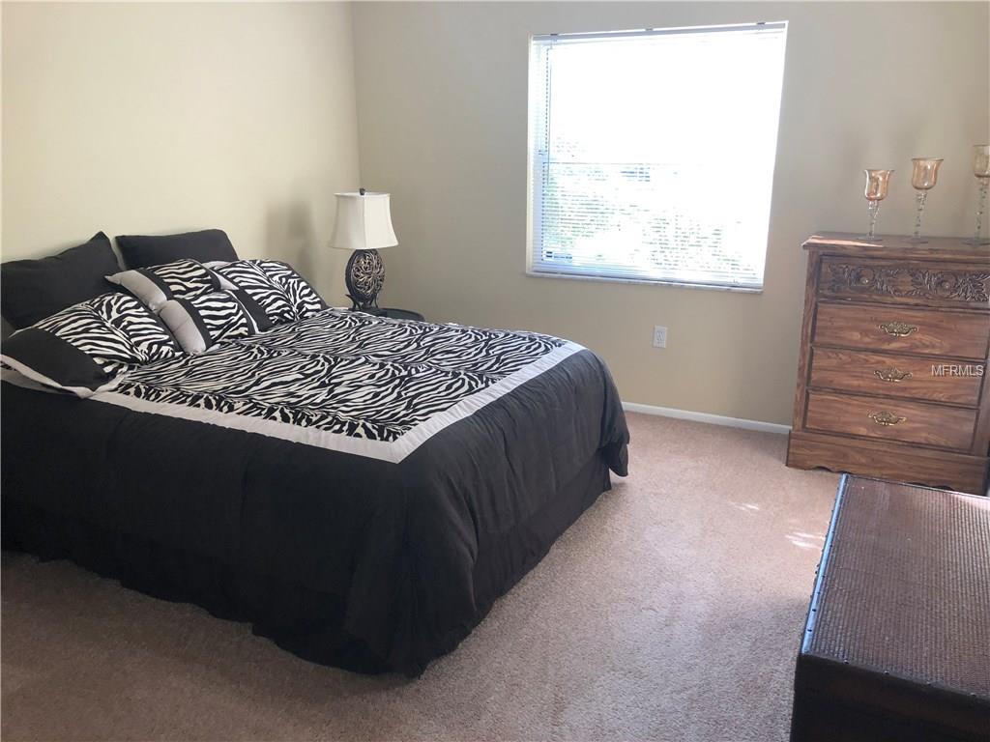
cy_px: 371
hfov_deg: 63.4
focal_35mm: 28
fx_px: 801
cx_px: 495
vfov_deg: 49.7
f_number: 1.8
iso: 25
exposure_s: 1/30
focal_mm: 4
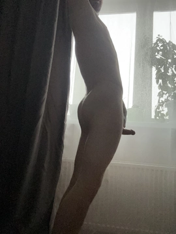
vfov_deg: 60.0
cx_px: 88
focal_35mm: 30
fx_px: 203
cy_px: 117
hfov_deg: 46.8
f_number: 1.9
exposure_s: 1/30
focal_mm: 2.69
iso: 400
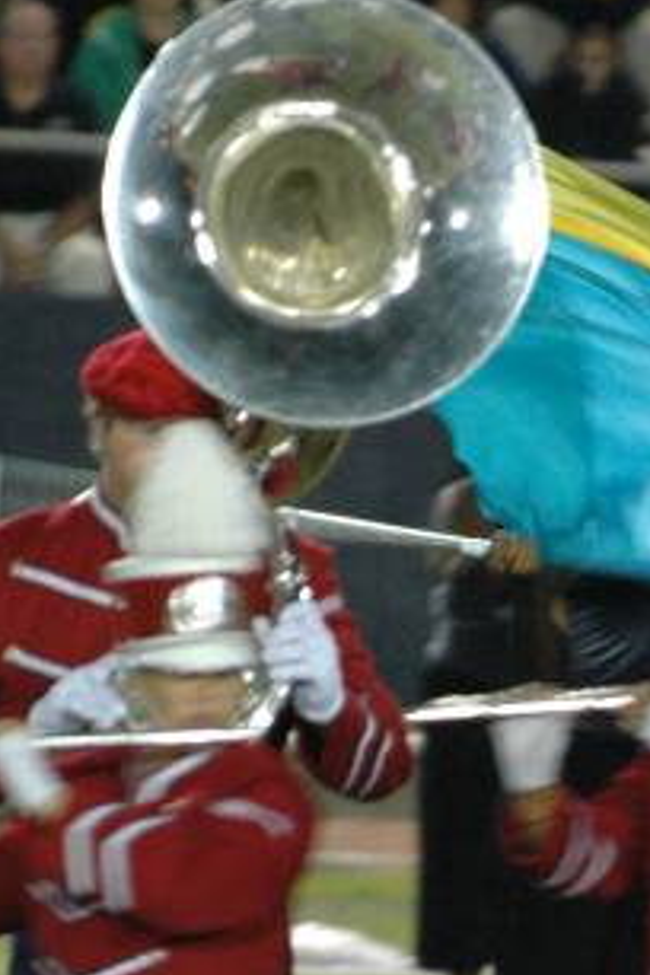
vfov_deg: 2.1
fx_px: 27135
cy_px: 854
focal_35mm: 1002
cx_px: 414
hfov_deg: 1.4
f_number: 2.8
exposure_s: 1/60
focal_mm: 200
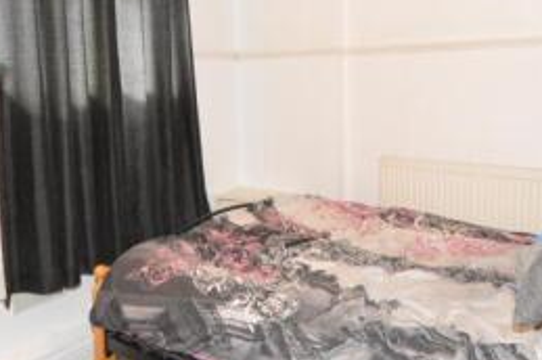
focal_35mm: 38
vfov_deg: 34.8
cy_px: 136
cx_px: 264
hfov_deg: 50.7
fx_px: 571
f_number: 4
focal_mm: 10
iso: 3200
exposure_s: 1/25
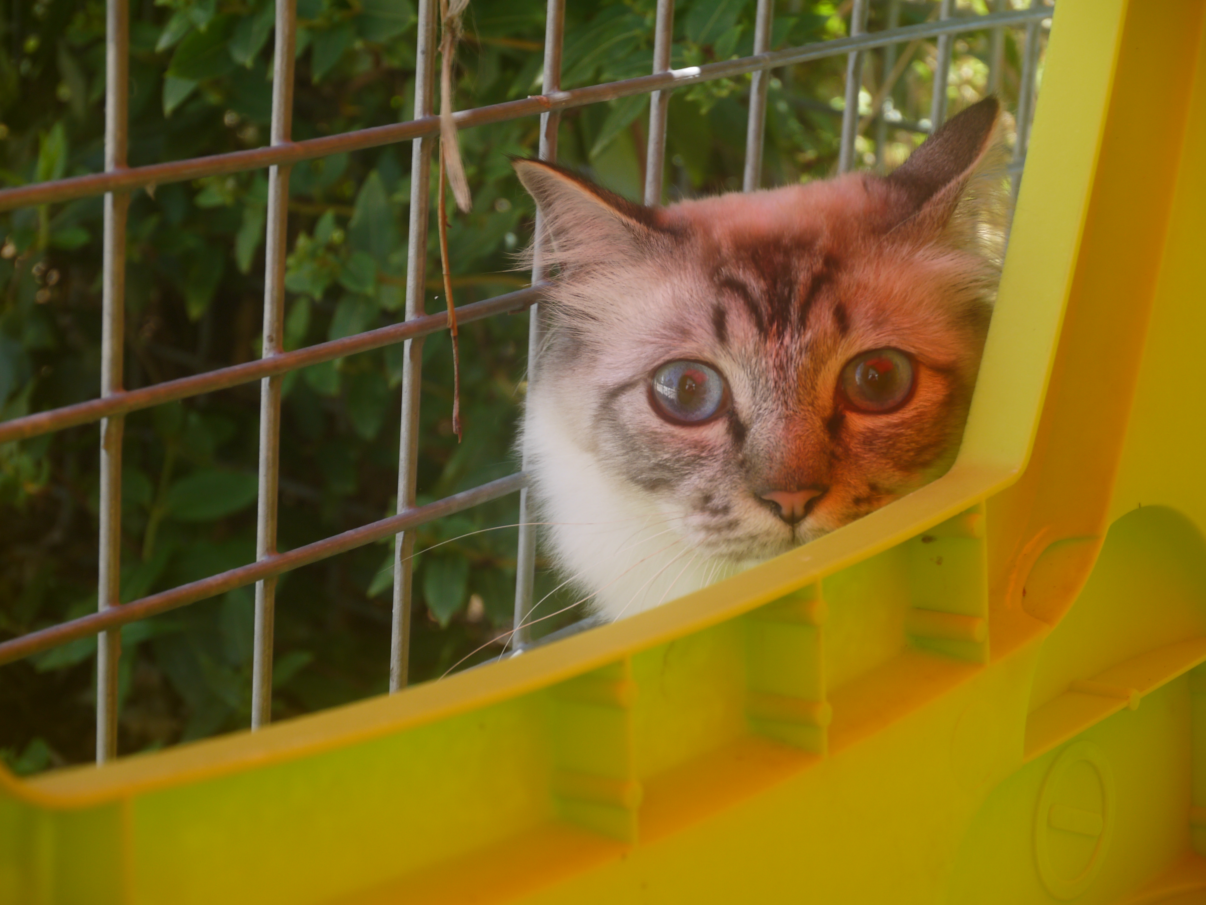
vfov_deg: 17.6
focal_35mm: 84
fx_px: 2927
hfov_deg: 23.3
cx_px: 603
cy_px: 452
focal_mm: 42
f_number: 5.6
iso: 160
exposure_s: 1/100
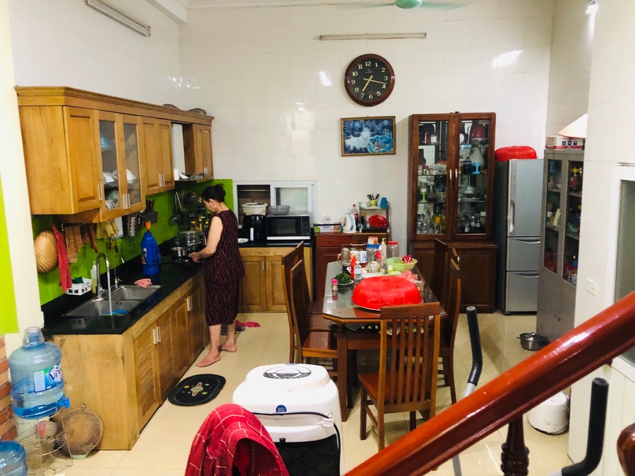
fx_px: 514
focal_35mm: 28
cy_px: 238
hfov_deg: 63.4
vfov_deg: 49.7
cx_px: 318
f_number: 1.8
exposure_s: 1/13
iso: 100
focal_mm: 3.99
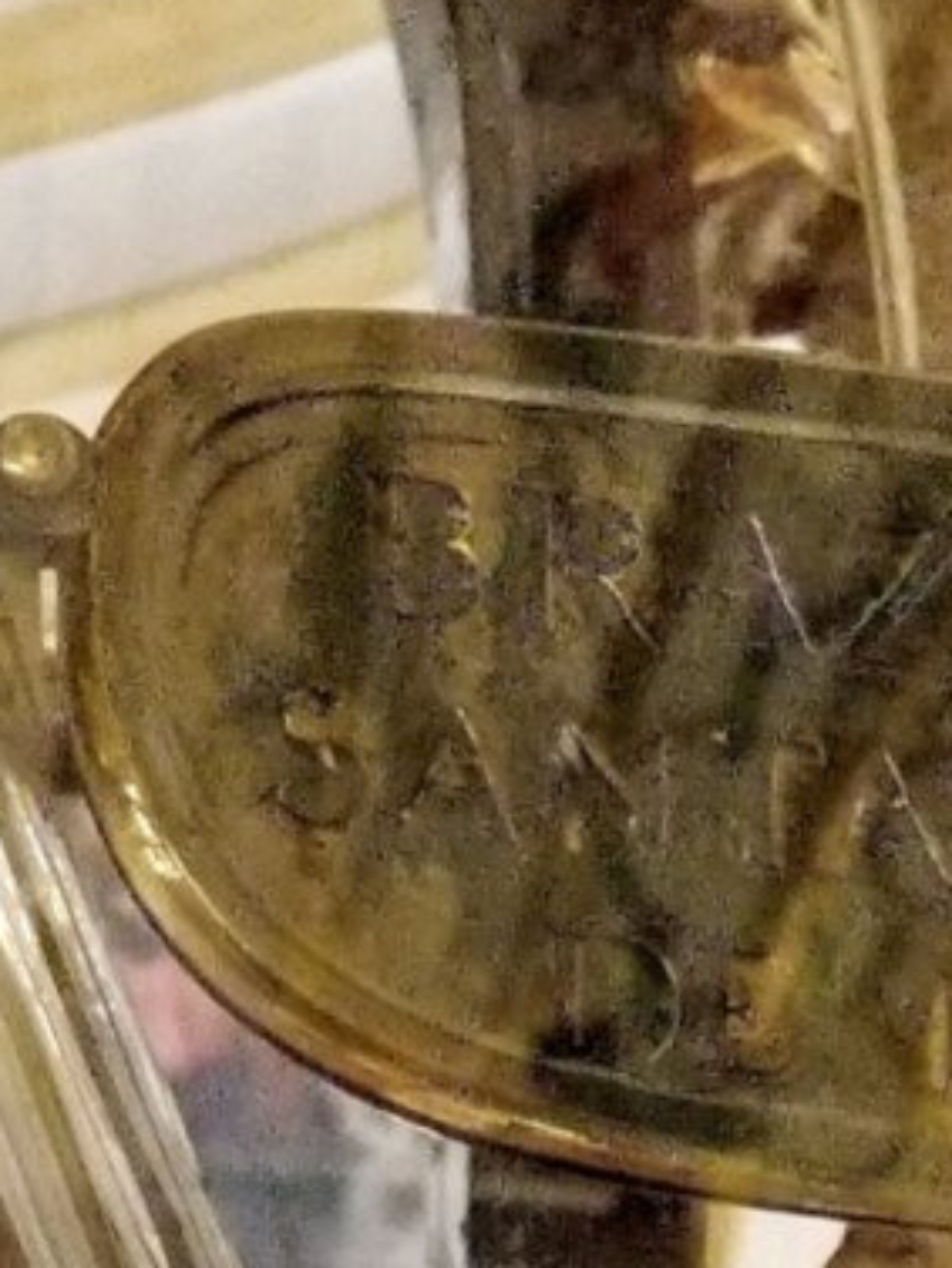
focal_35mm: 278
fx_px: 10188
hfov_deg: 5.3
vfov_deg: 6.9
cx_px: 754
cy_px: 2560
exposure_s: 1/17
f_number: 2.4
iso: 320
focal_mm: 6
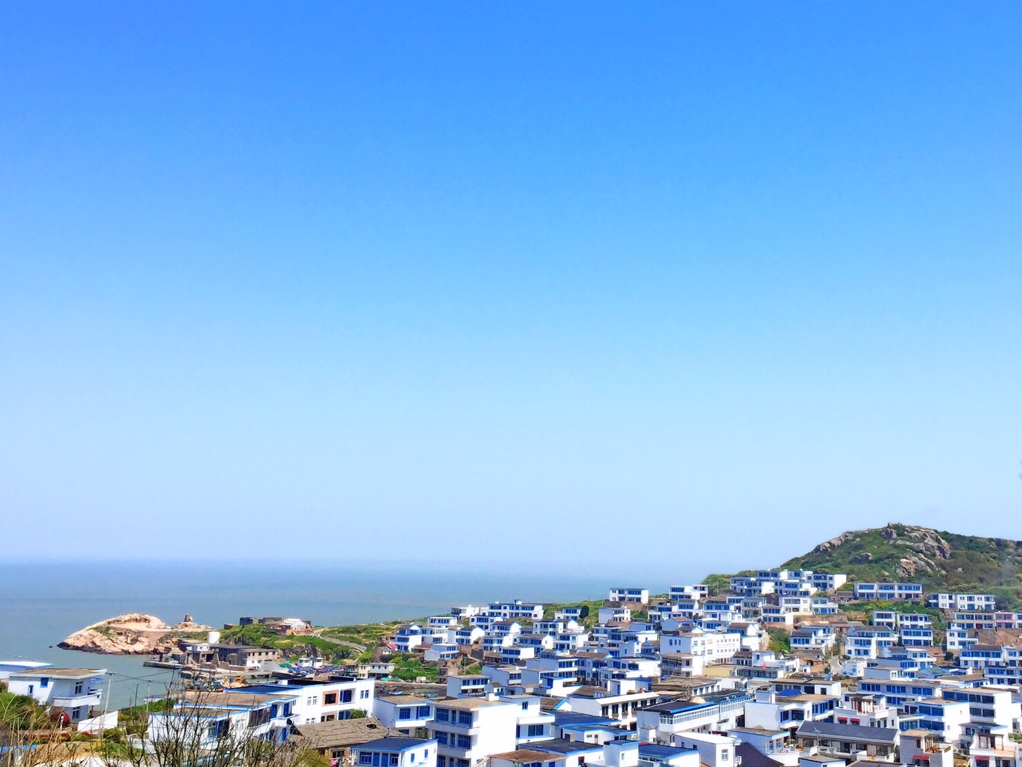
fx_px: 1181
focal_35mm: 40
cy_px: 323
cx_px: 639
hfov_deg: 46.4
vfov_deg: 35.9
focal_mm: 4.15
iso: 32
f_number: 2.2
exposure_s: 1/2825
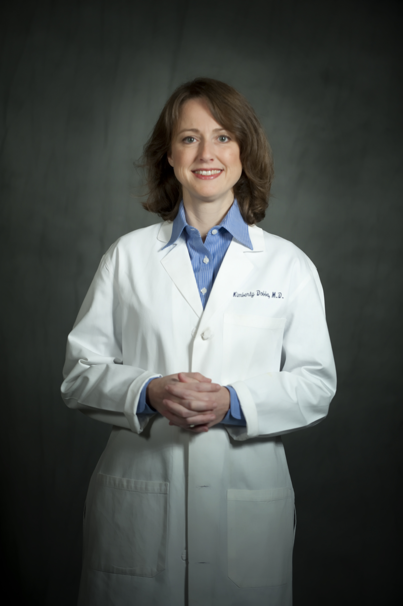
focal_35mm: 125
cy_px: 303
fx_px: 2102
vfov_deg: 16.4
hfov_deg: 11.0
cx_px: 202
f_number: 2.8
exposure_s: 1/30
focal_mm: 125
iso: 320
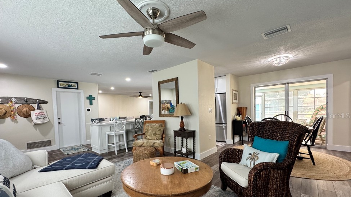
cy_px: 116
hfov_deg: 99.3
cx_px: 167
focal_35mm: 16
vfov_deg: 66.6
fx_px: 149
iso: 320
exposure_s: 1/60
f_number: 2.2
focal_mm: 2.22
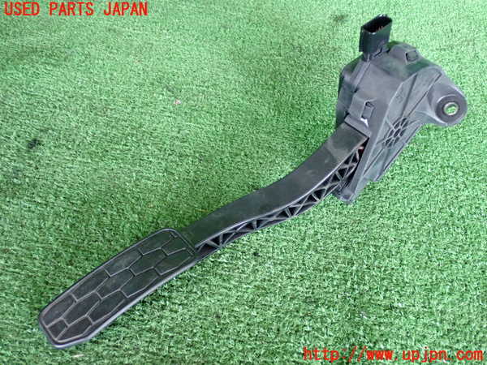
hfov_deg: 49.0
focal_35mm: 38
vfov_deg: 37.7
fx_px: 535
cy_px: 182
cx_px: 244
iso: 640
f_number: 2.7
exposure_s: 1/125
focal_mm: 6.83
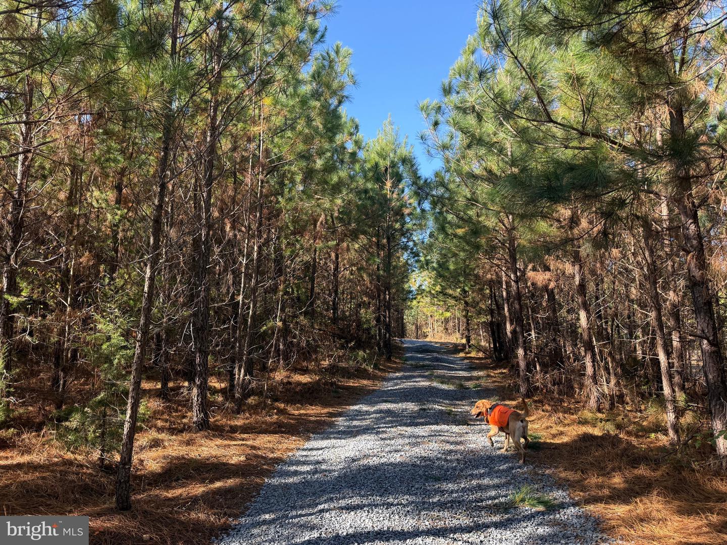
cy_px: 272
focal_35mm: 24
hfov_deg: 71.6
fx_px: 504
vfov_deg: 56.8
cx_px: 364
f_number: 1.78
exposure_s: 1/695
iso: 100
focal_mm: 6.76
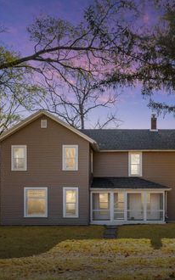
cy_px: 140
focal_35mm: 34
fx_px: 260
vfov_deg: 56.7
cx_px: 129
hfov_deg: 36.5
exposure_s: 1/640
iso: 800
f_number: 9
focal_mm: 22
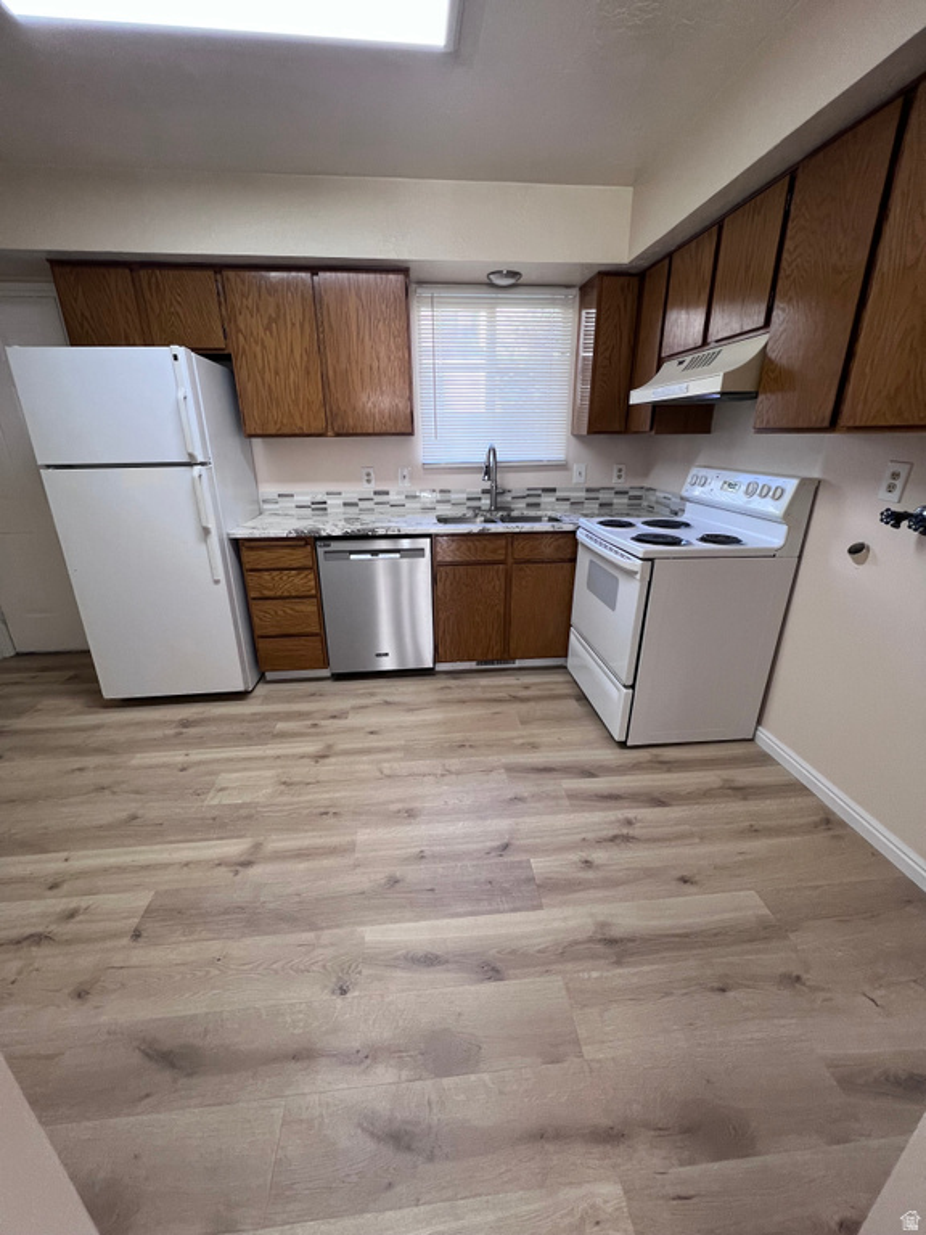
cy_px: 618
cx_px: 463
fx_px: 464
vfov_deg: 106.2
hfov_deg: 89.9
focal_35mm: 13
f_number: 1.8
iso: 160
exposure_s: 1/120
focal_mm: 1.57
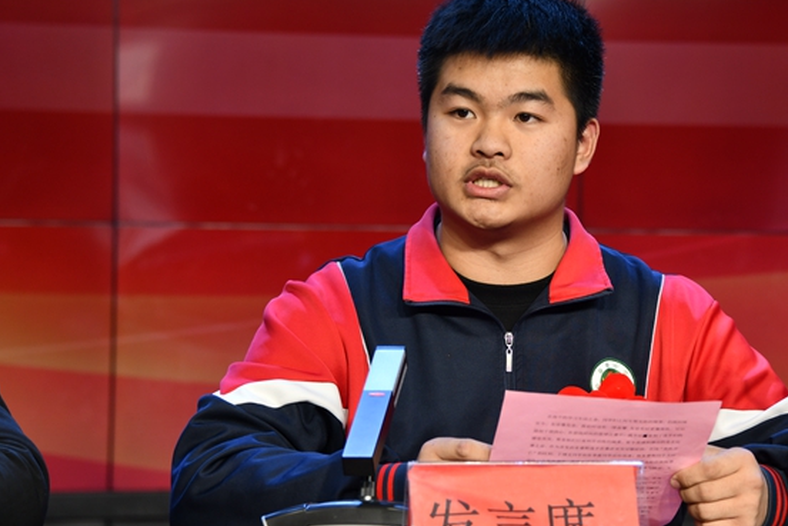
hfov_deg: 14.4
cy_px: 228
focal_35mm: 142
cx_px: 520
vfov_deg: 9.7
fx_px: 3108
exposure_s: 1/125
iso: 450
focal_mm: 98
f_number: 5.3
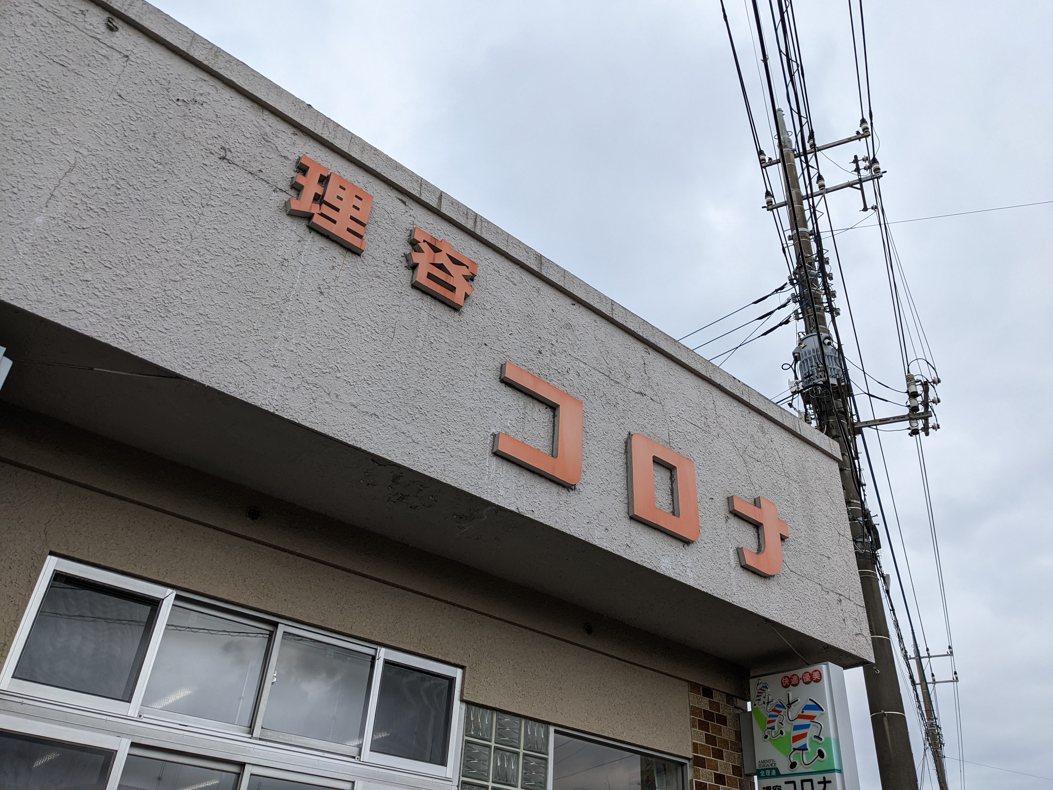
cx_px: 526
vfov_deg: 51.4
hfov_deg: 65.3
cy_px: 395
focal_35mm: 27
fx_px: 821
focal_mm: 4.38
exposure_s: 1/1462
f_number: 1.73
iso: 73
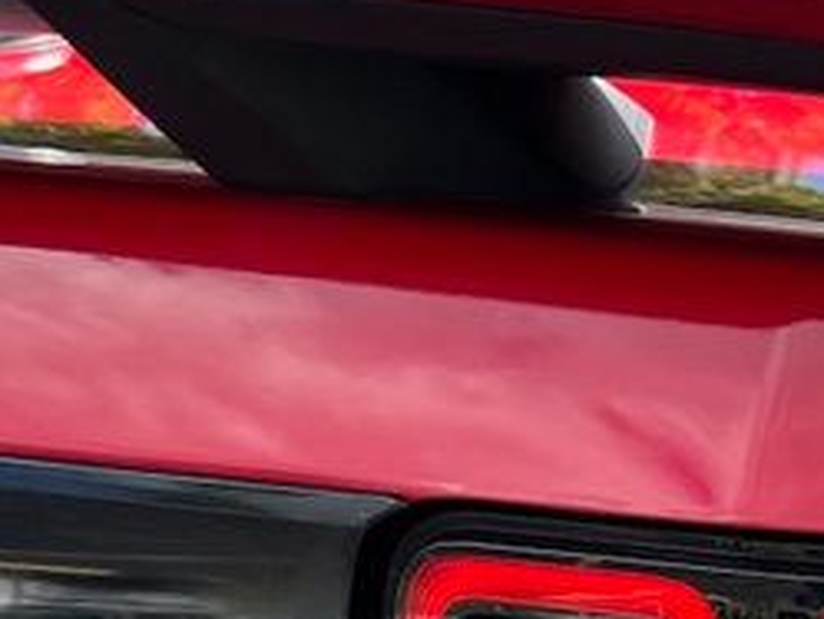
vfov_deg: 12.6
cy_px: 1119
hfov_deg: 18.2
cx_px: 685
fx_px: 2548
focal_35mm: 107
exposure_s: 1/758
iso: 50
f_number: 1.5
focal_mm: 5.7
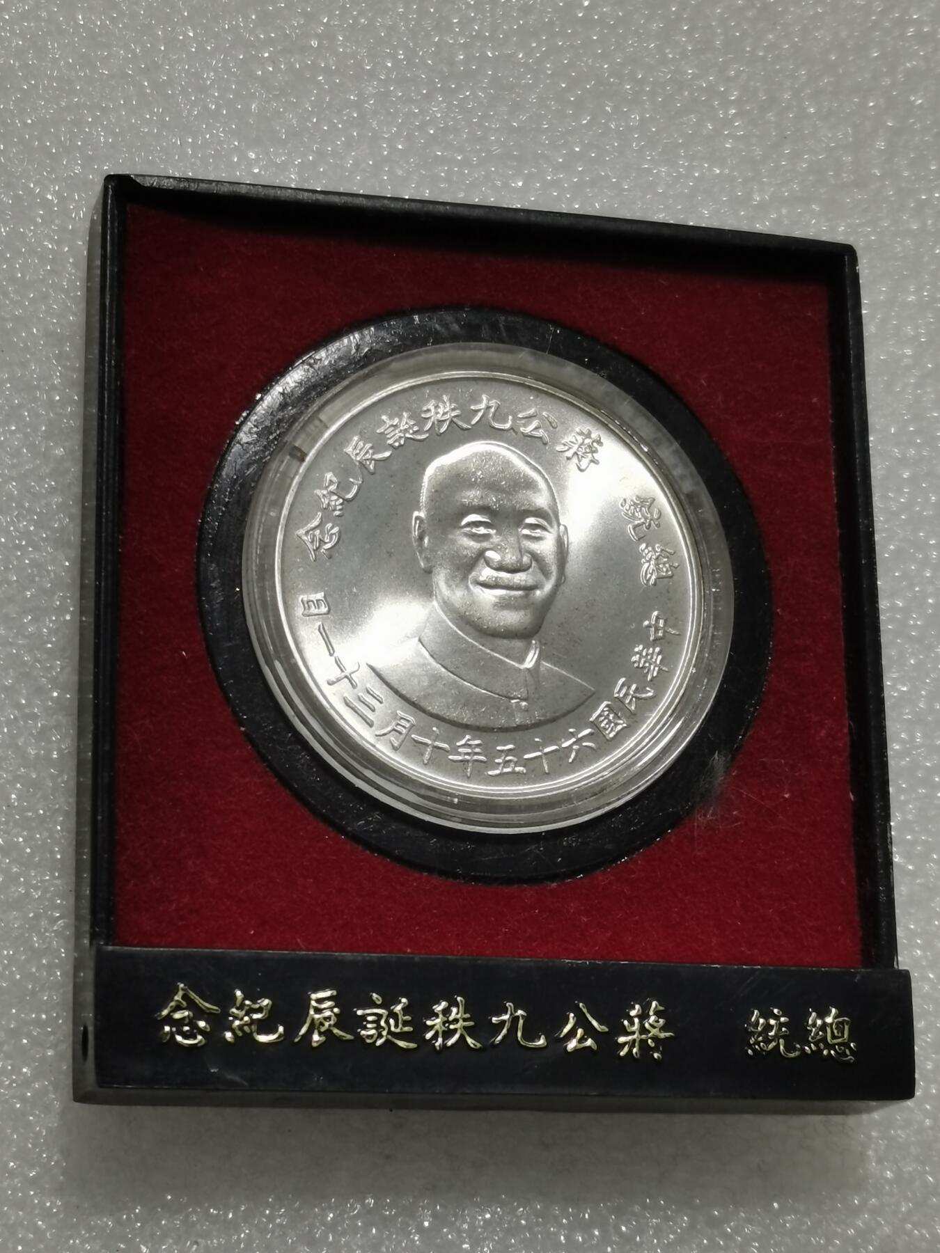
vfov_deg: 24.7
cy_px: 626
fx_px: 2860
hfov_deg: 18.7
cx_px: 470
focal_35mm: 79
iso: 50
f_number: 1.8
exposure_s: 1/105
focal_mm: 5.58
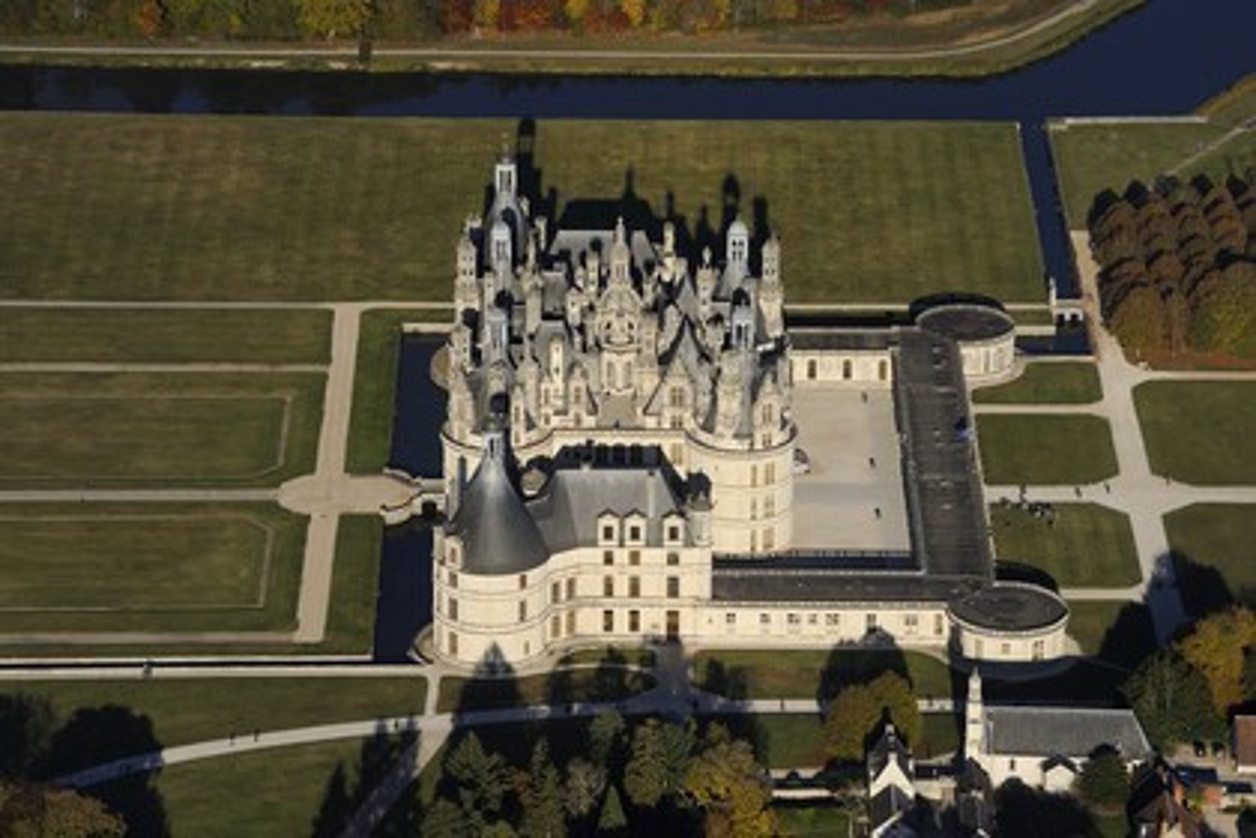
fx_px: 5407
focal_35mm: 155
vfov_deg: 8.9
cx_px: 628
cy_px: 419
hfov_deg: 13.2
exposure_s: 1/1000
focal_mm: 155
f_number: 11
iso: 400
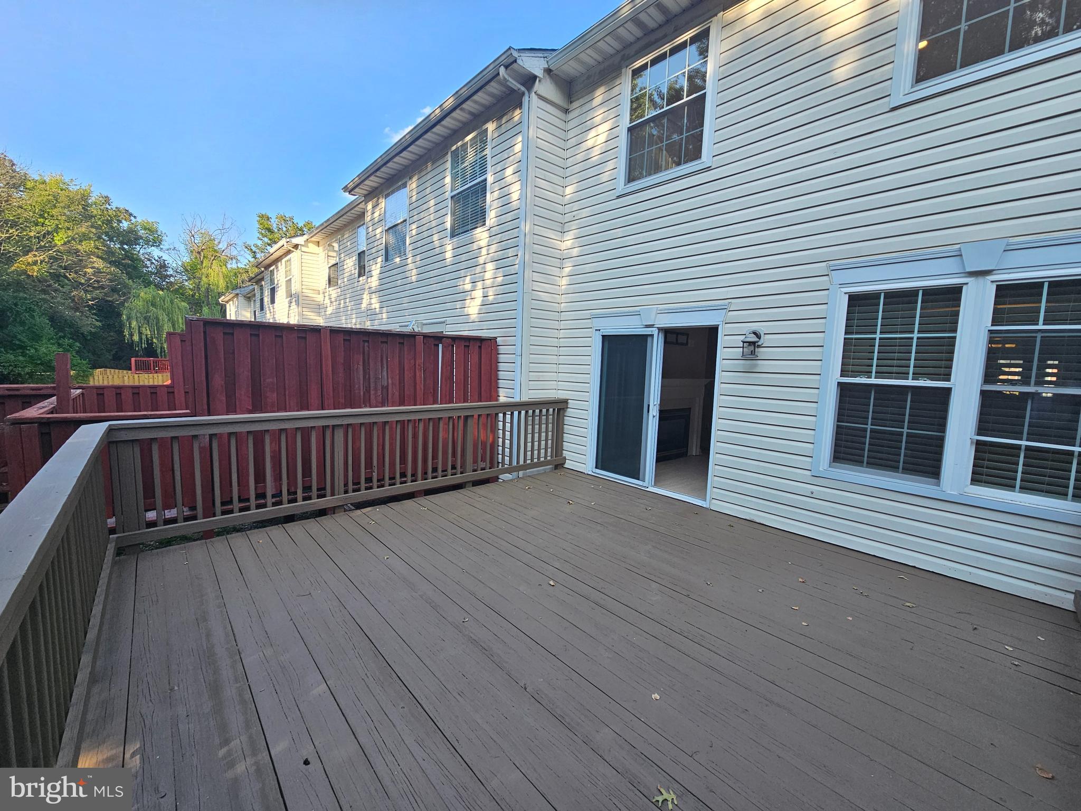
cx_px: 540
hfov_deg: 106.2
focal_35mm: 13
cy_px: 406
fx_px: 406
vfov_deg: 89.9
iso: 50
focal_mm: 2.2
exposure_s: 1/361
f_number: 2.2
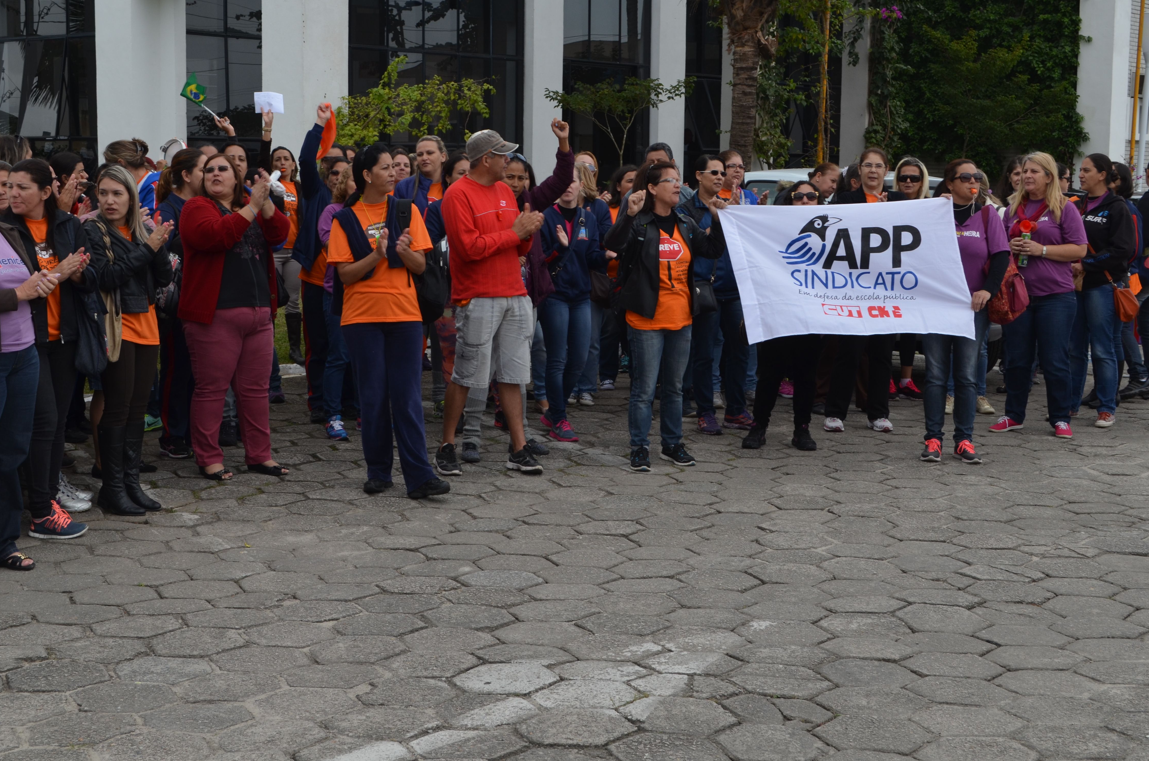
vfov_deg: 24.1
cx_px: 555
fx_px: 1784
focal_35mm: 56
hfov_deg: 35.7
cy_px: 361
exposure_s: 1/200
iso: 200
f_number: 7.1
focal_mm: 34
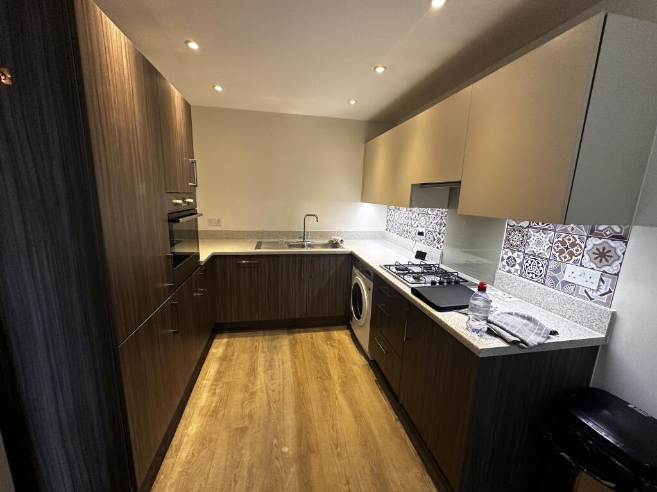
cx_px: 328
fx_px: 266
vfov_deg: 85.7
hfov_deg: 102.1
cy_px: 246
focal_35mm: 14
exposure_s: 1/99
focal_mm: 2.22
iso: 320
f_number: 2.2
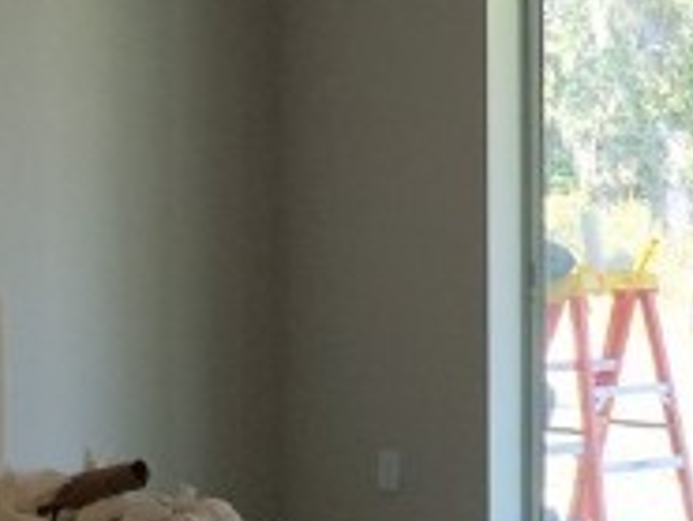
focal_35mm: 127
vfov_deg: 11.7
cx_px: 1704
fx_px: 2544
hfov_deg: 12.1
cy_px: 334
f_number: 1.8
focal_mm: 5.4
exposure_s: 1/60
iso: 50
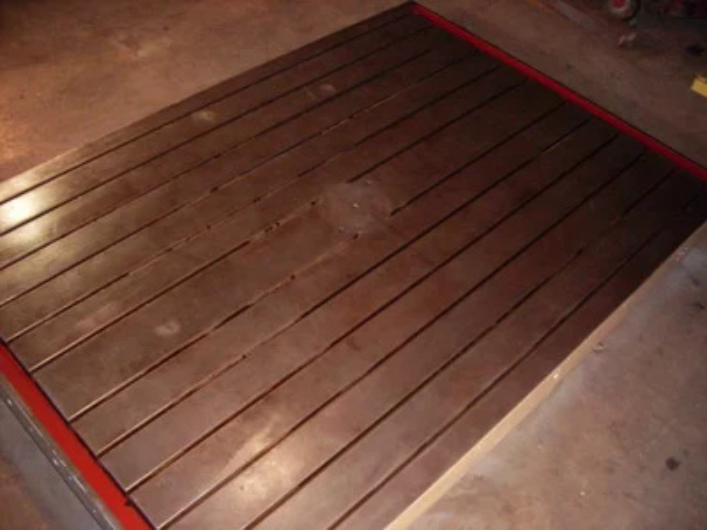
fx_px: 776
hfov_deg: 49.0
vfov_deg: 37.7
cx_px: 354
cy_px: 265
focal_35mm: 38
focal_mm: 6.3
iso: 240
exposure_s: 1/45
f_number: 2.8
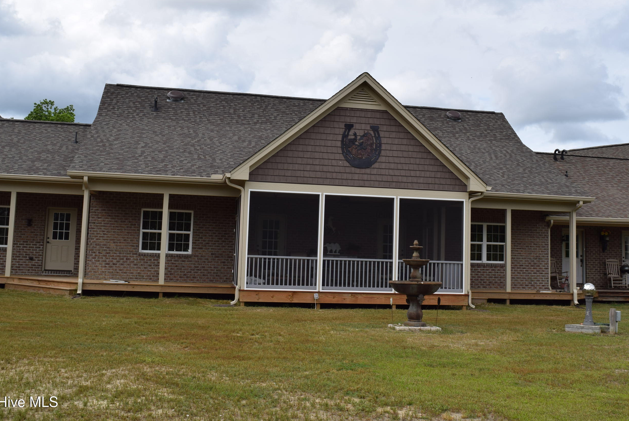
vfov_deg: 33.4
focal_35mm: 40
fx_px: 699
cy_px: 170
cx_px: 331
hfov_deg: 48.4
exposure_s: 1/200
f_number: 13
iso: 100
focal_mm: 22
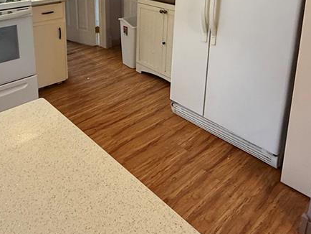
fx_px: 297
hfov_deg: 54.4
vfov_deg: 39.2
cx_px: 107
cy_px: 14
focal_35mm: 33
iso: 500
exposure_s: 1/60
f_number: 2.2
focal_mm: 2.22
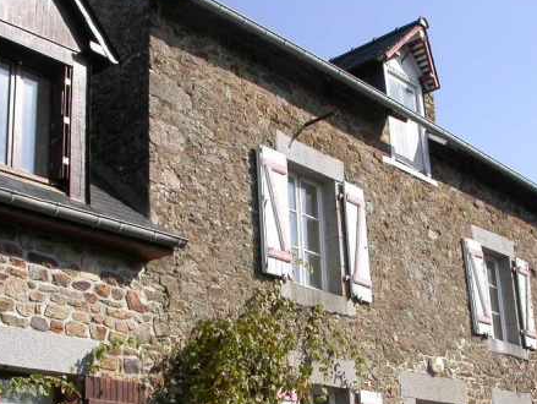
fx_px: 916
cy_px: 300
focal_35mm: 59
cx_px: 302
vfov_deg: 24.6
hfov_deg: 32.6
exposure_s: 1/266
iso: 100
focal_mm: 7.85
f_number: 7.5
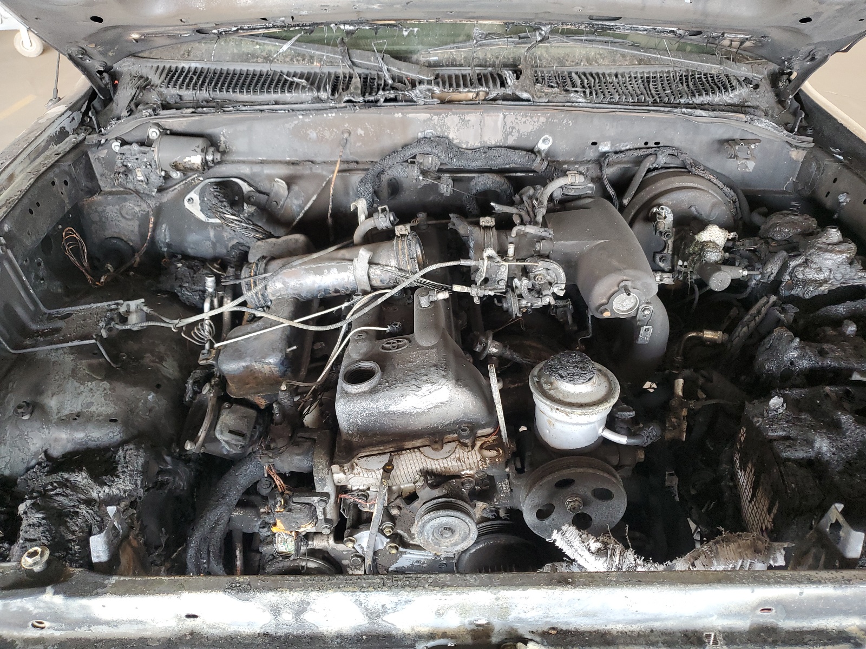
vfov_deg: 53.1
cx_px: 433
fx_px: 650
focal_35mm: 26
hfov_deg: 67.3
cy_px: 324
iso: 114
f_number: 1.5
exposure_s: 1/60.2
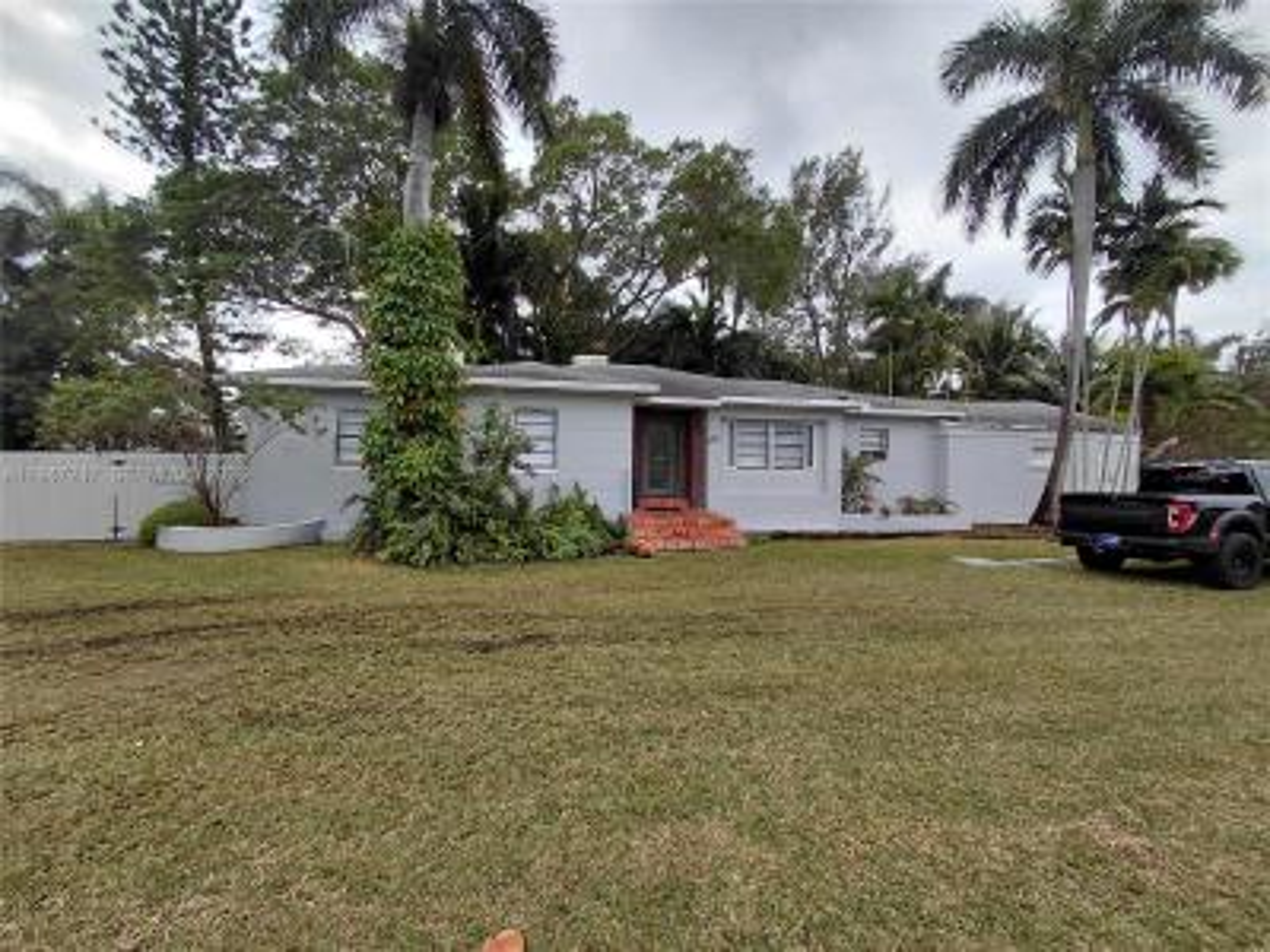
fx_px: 587
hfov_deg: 94.5
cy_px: 476
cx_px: 635
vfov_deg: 78.1
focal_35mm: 16
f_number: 2.2
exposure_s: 1/887
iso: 40
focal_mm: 1.64
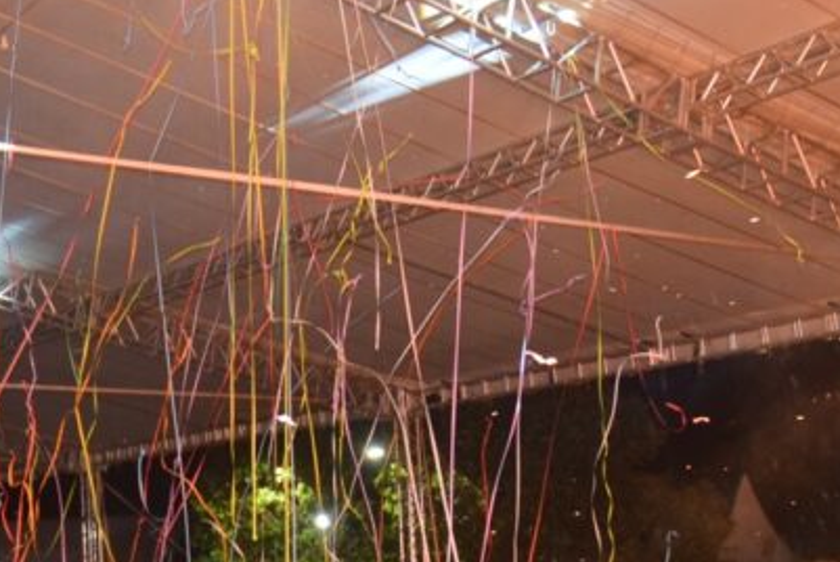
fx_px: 1611
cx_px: 124
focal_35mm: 69
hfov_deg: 28.4
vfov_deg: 19.6
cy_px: 442
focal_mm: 18
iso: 800
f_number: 4.5
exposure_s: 1/80
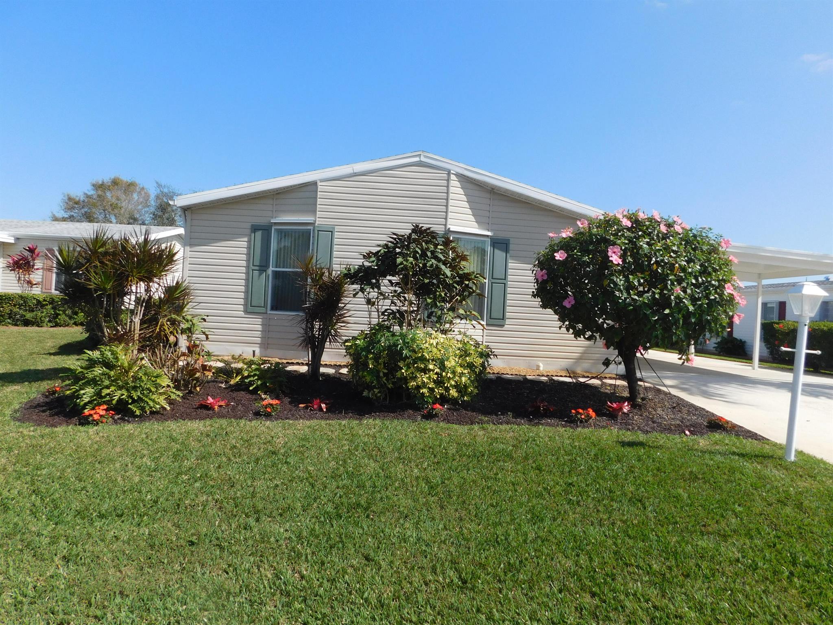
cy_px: 312
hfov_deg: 73.9
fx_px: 553
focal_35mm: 23
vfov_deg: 58.9
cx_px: 416
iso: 125
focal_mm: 4
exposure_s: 1/500
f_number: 6
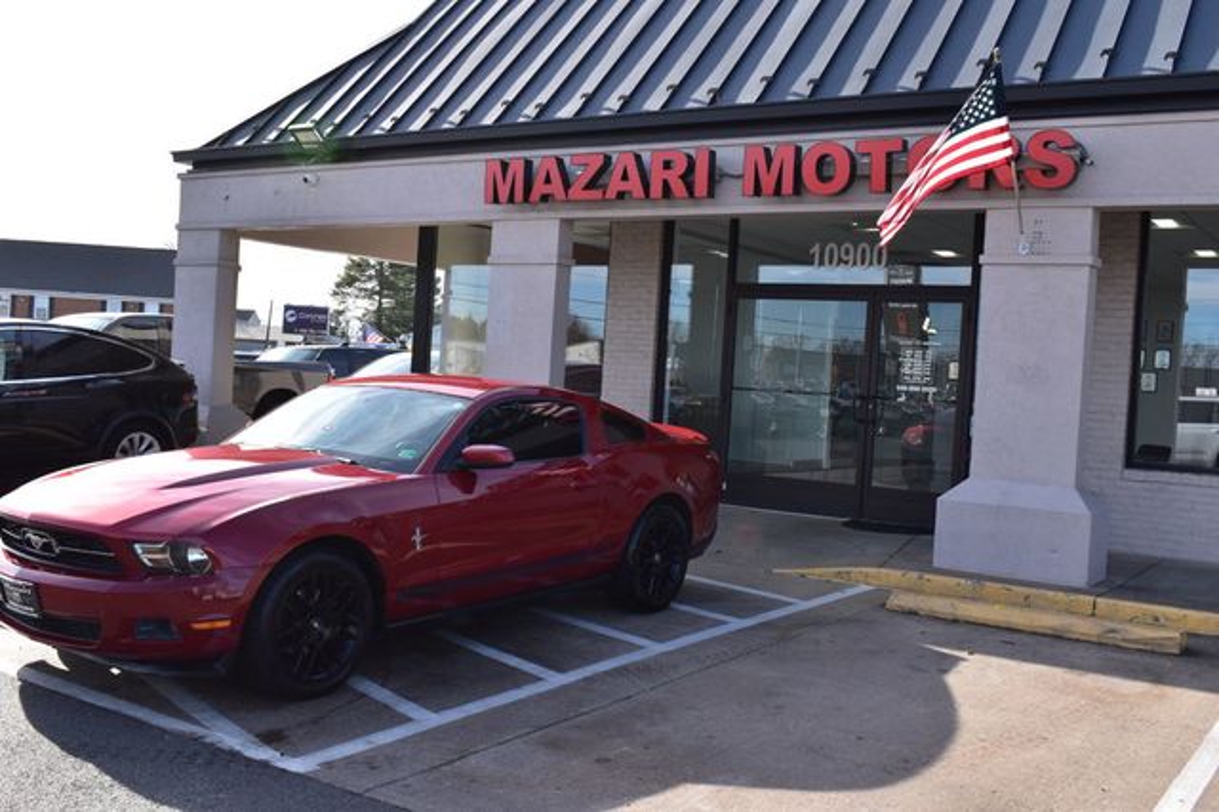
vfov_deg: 35.5
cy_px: 406
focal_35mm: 38
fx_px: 1269
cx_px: 610
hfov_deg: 51.3
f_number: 11
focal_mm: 25
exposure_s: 1/400
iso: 400
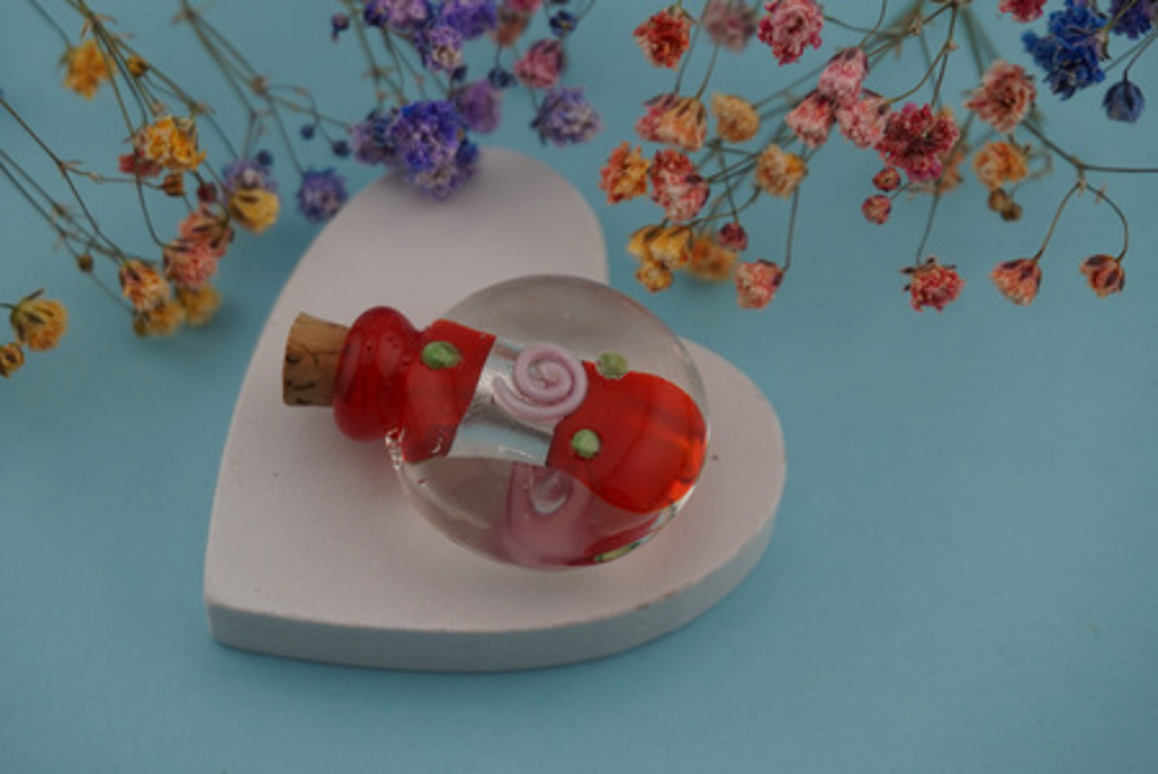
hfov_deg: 31.2
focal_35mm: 64
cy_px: 387
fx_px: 2077
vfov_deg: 21.1
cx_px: 579
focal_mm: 43
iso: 100
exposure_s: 1/80
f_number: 6.3
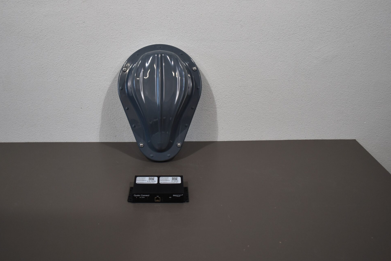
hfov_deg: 48.3
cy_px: 102
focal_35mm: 40
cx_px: 164
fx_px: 434
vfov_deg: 33.3
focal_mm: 20
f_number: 3.5
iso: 450
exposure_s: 1/250
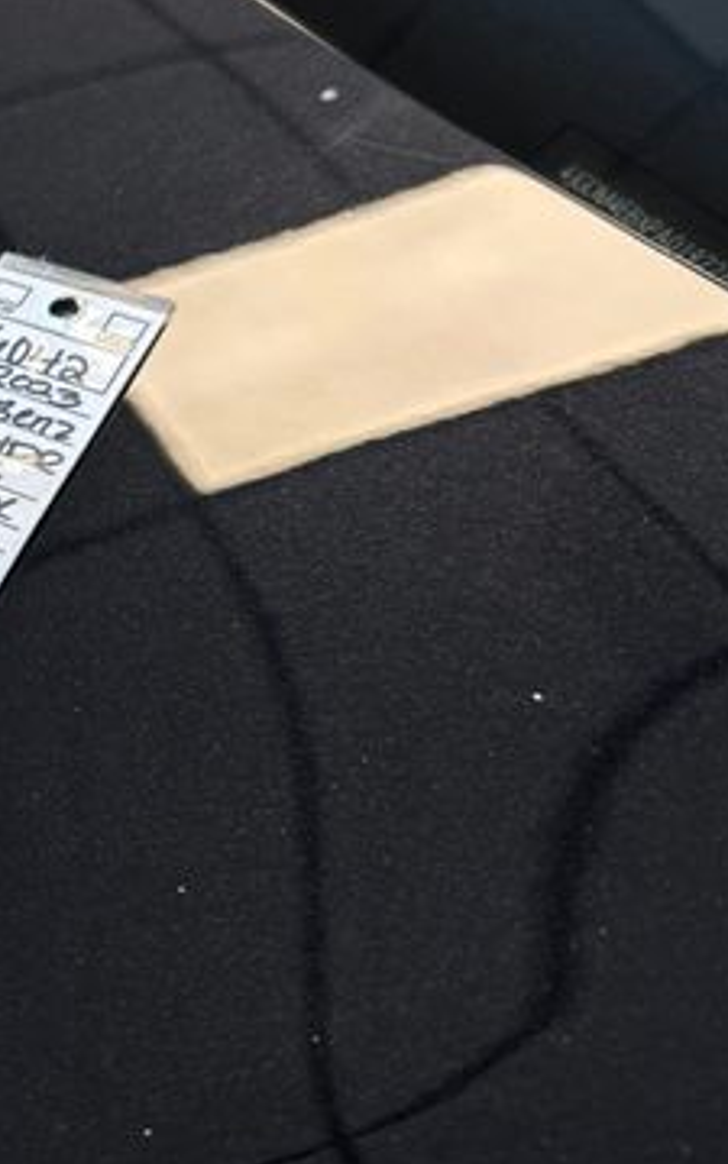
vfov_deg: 41.0
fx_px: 1555
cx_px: -236
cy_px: 504
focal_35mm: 49
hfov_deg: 23.2
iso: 64
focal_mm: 5.7
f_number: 1.5
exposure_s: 1/60
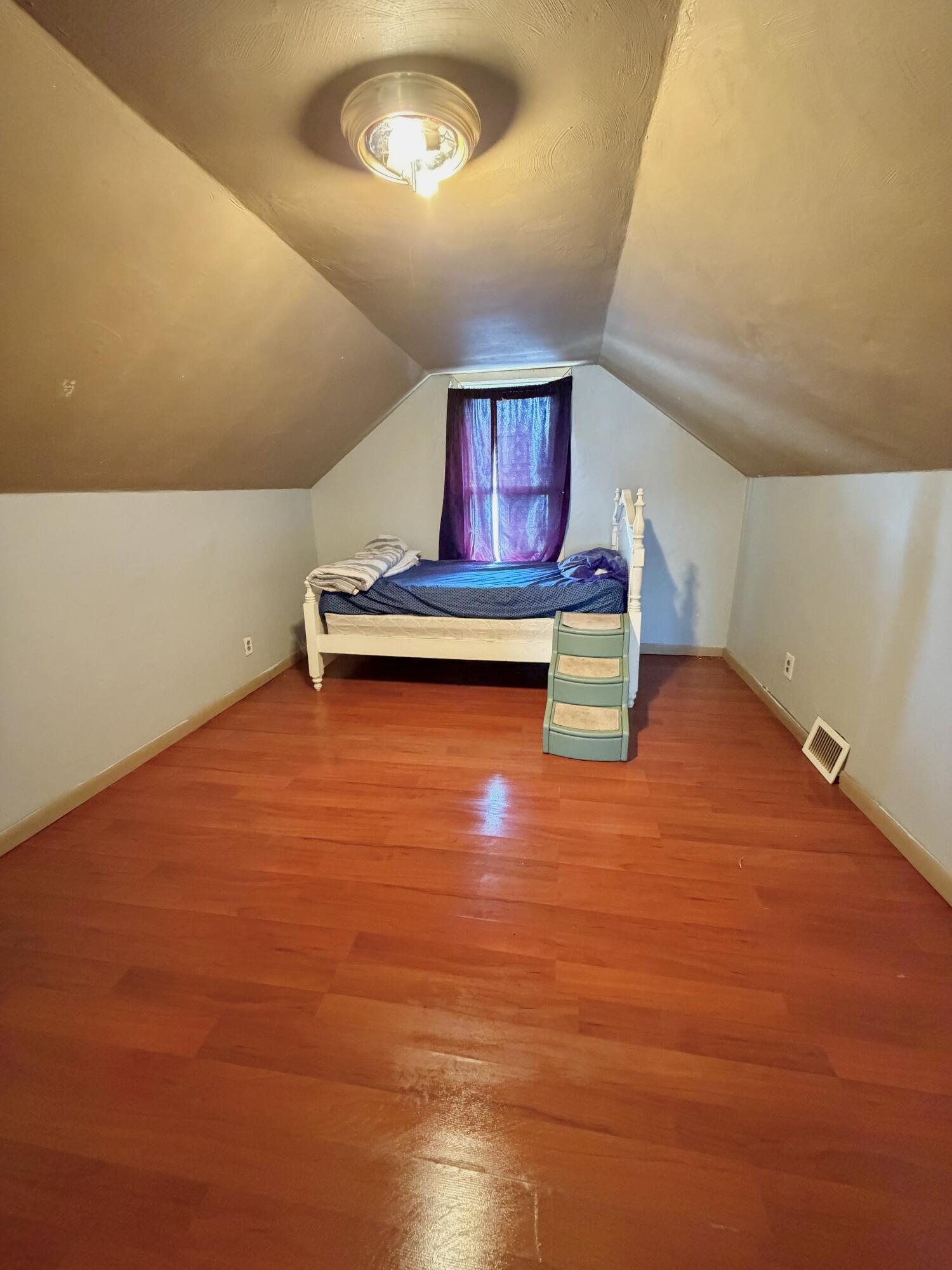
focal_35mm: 14
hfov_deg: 85.7
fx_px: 513
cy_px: 635
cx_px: 476
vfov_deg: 102.1
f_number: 2.2
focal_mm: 2.22
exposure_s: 1/60
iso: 1250
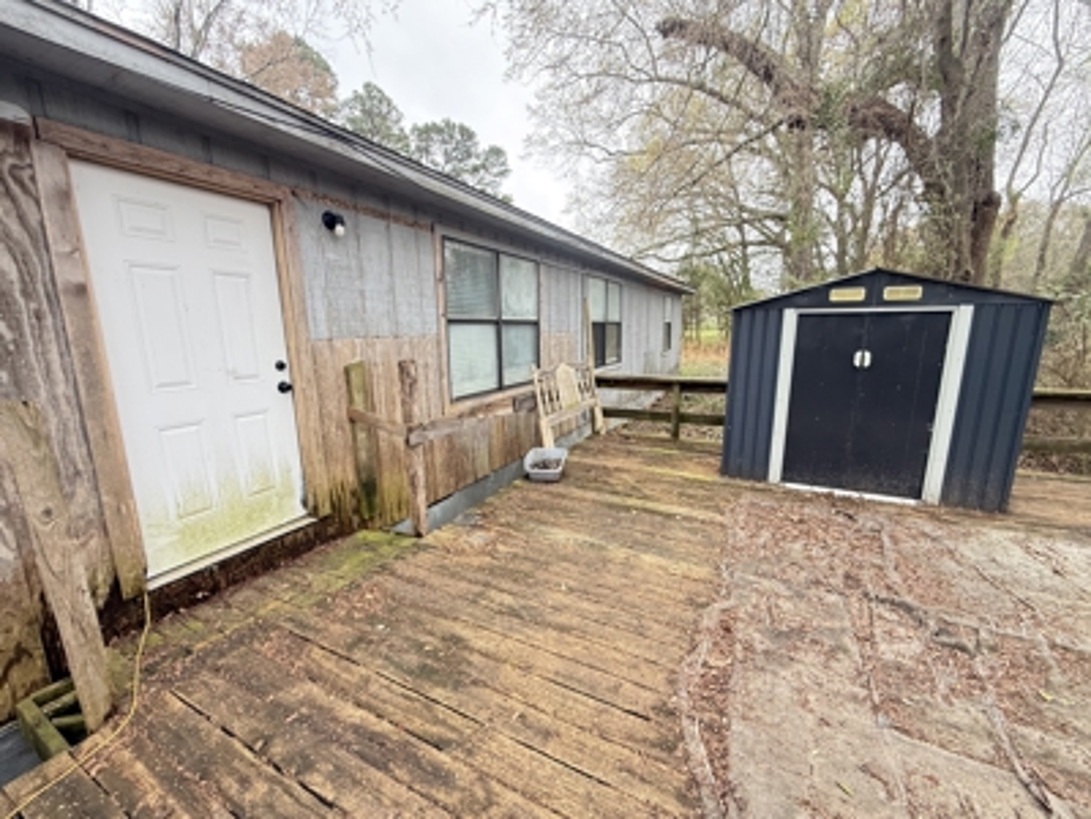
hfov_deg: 102.1
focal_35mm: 14
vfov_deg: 85.7
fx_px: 441
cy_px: 410
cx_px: 546
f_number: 2.2
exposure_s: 1/99
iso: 125
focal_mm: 2.22
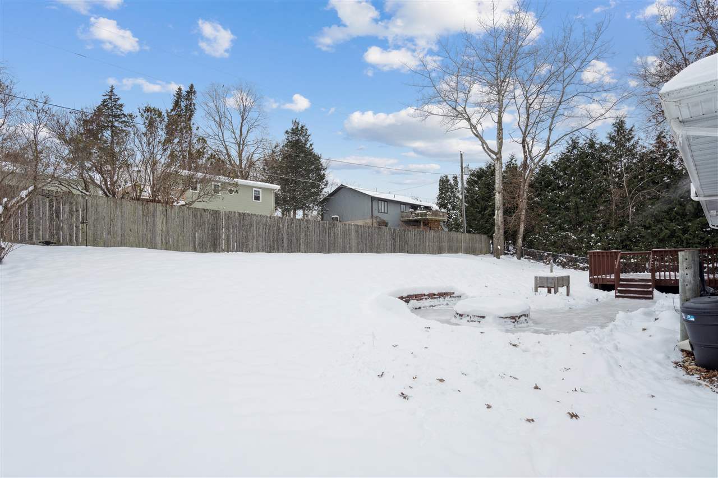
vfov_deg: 64.5
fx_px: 379
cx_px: 359
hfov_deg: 86.9
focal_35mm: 19
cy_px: 239
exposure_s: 1/1600
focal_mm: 19
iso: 500
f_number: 8
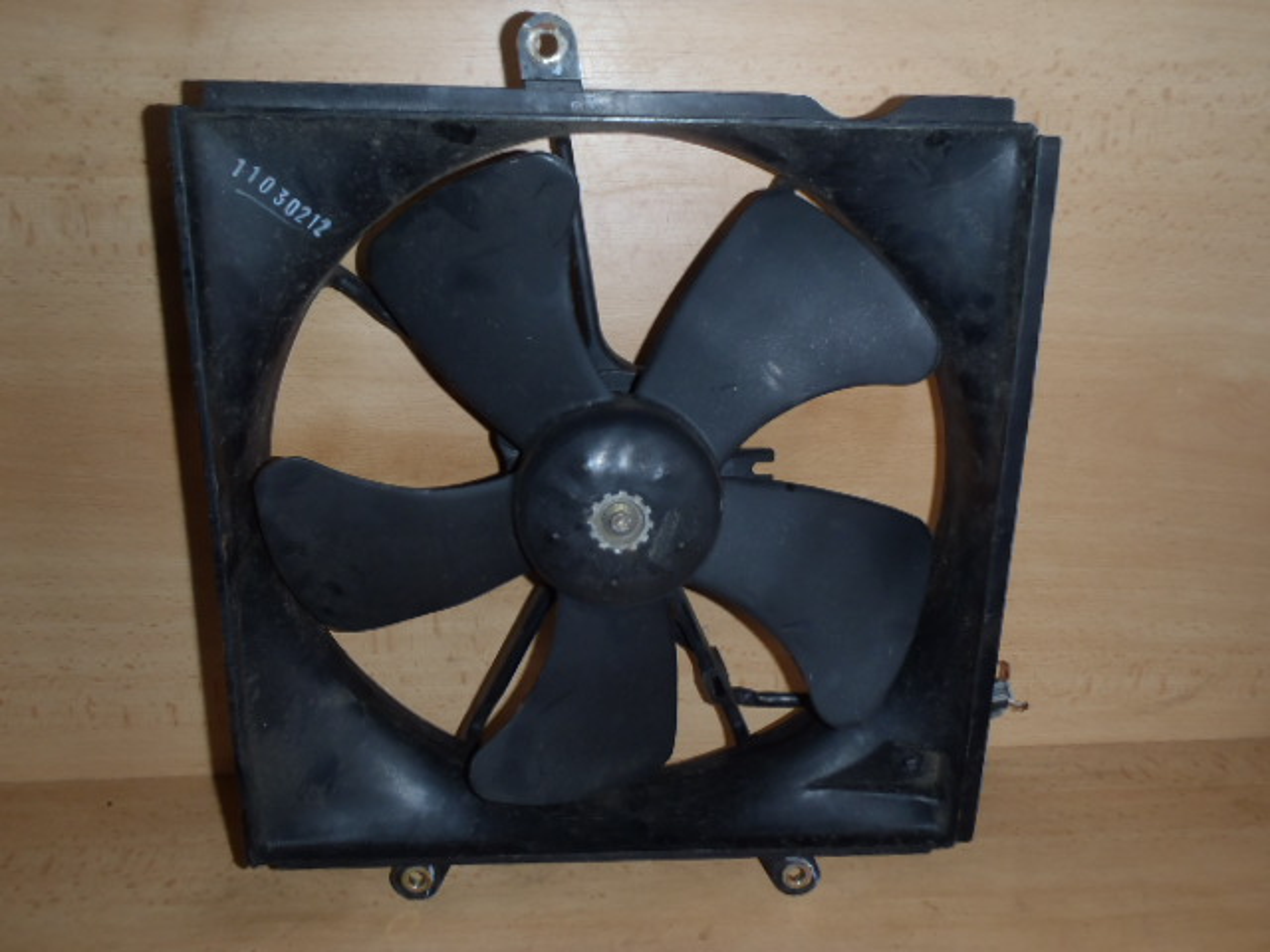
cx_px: 635
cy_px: 476
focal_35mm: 28
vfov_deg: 49.7
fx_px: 1027
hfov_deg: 63.4
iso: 100
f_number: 3.9
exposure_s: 1/30
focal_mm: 5
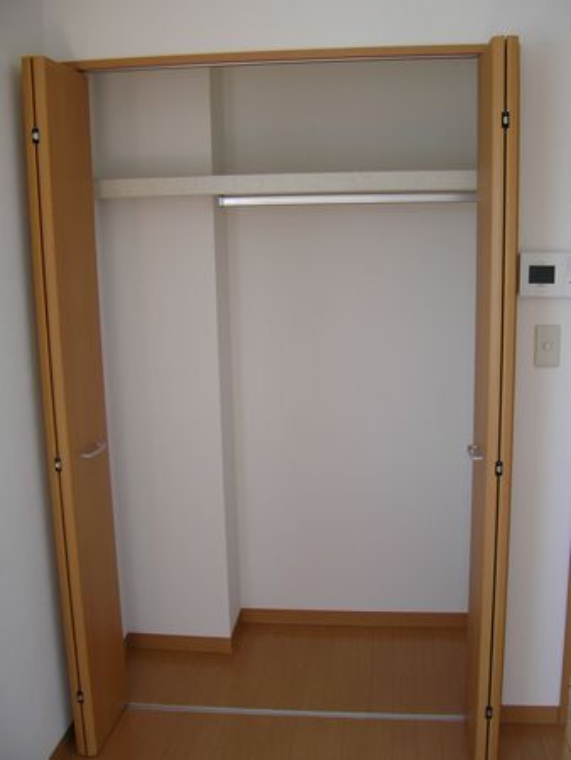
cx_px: 286
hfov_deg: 39.7
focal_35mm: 36
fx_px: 791
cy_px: 380
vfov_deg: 51.3
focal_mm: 60
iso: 80
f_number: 2.8
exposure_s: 1/60
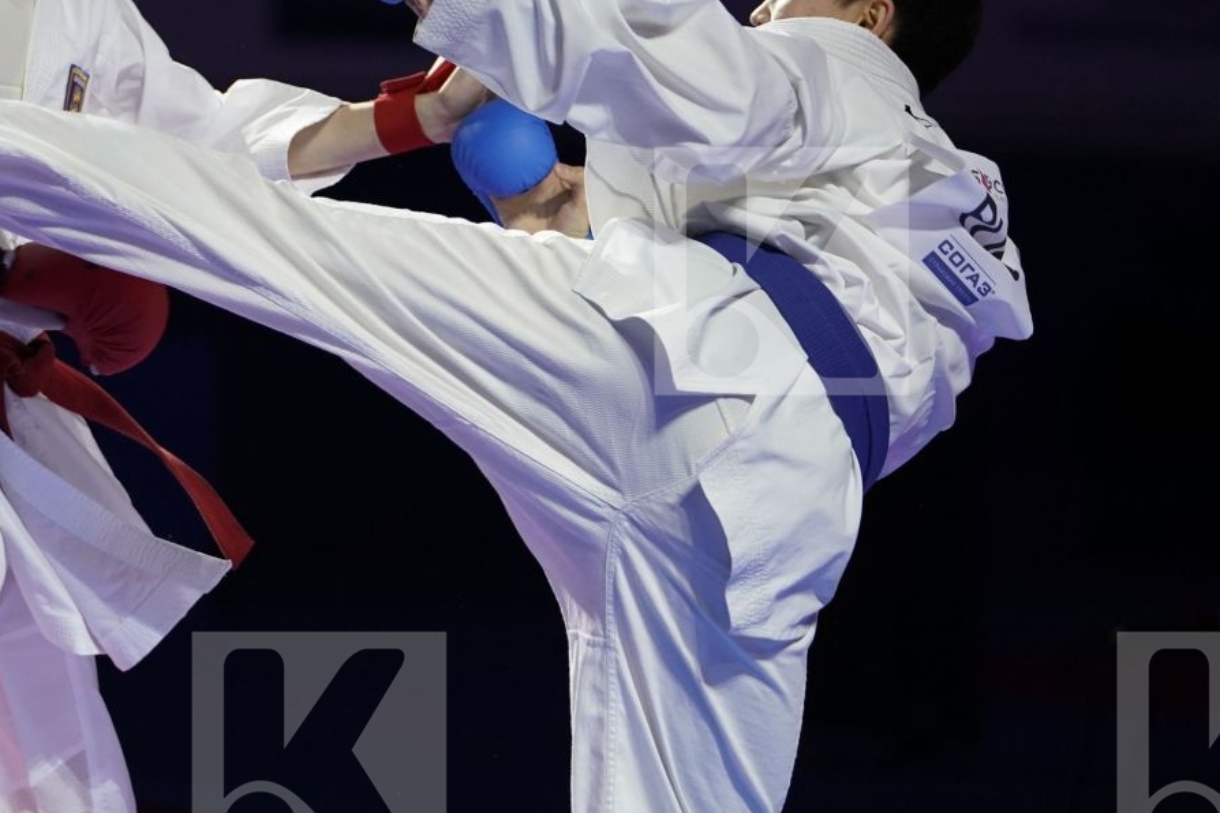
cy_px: 271
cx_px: 319
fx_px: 9827
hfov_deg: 7.1
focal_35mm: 290
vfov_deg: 4.7
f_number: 2.8
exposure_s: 1/1000
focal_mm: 144
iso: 1600
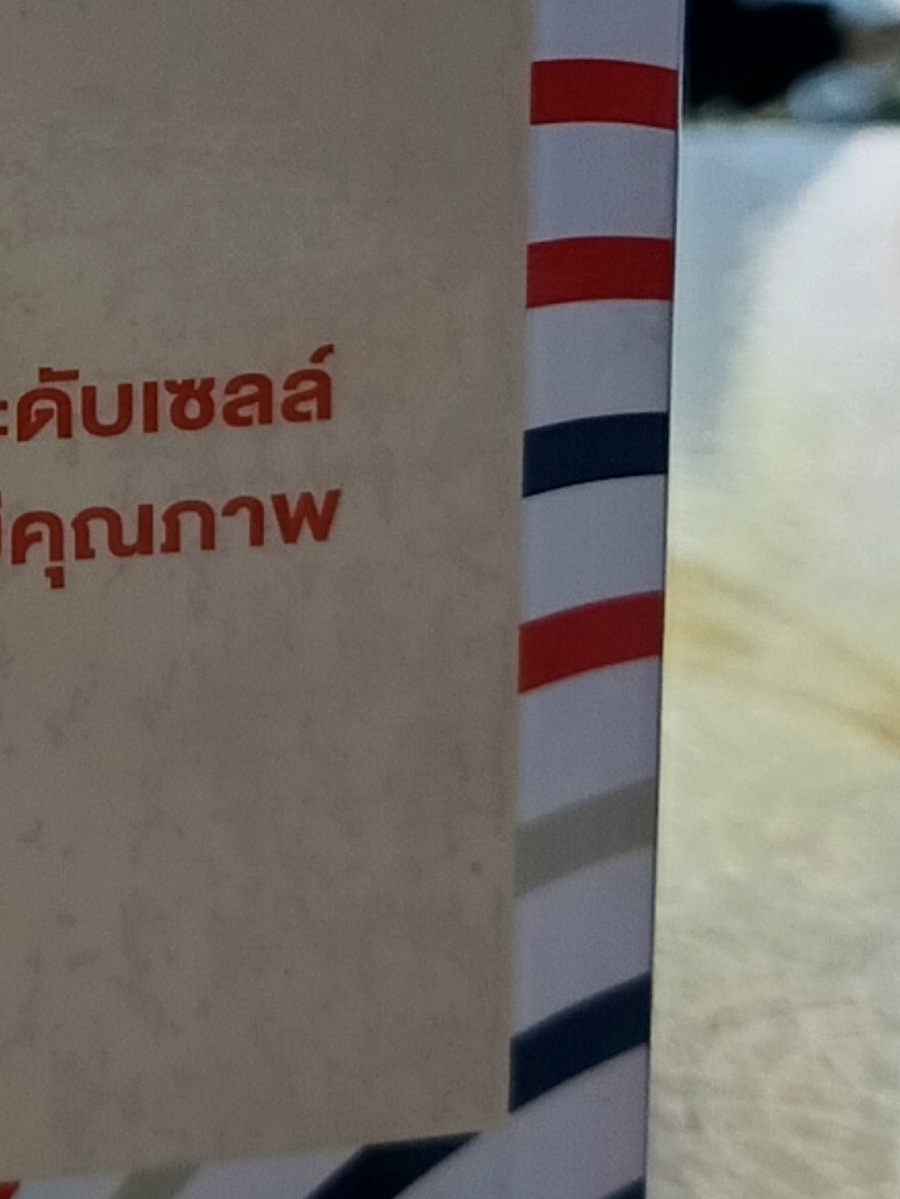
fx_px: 3778
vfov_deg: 17.7
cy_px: 37
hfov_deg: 12.7
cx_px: -587
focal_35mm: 109
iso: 428
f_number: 1.7
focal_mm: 5.31
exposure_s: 1/50
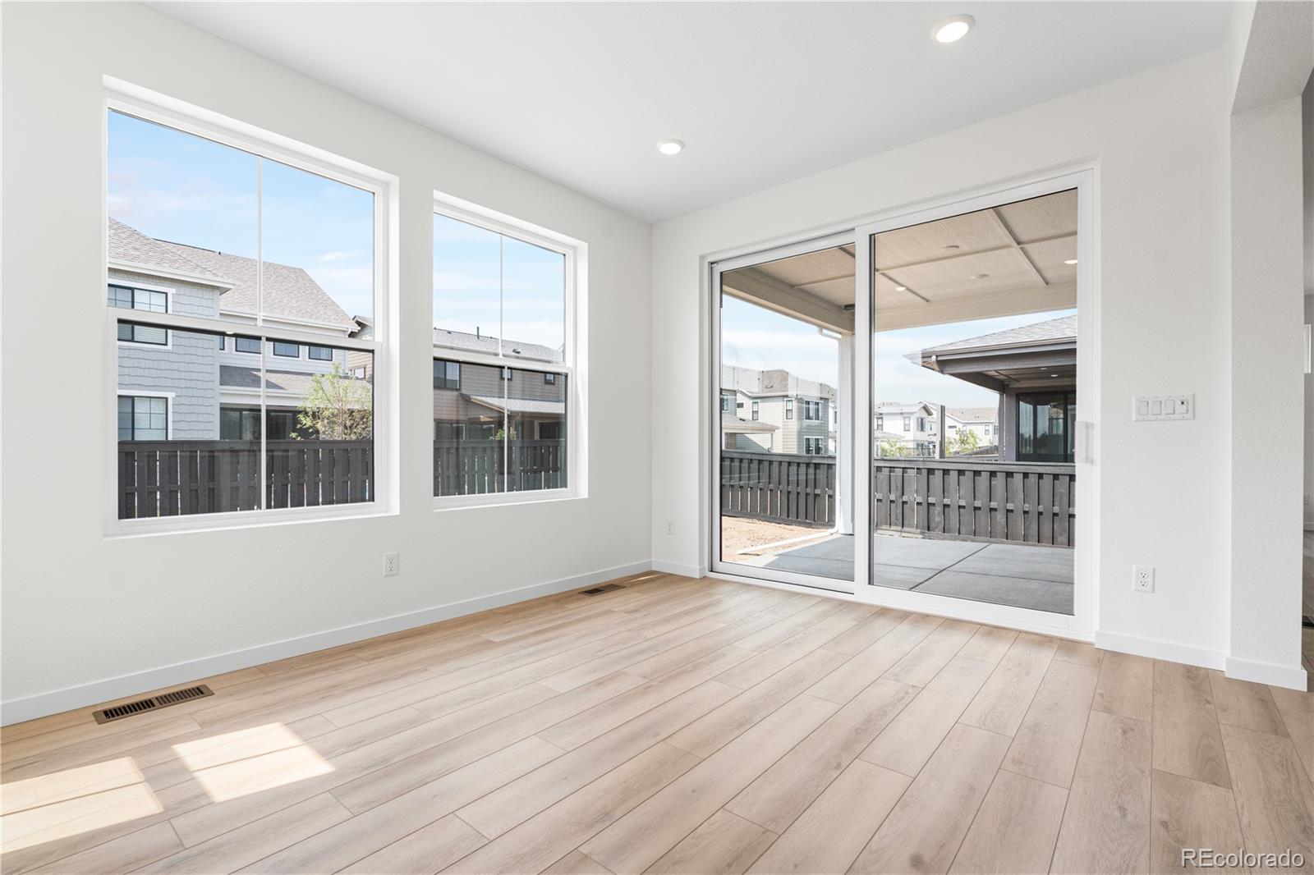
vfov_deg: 73.7
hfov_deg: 96.7
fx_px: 584
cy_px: 438
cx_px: 657
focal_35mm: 16
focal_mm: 16
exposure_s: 1/60
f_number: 8
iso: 400
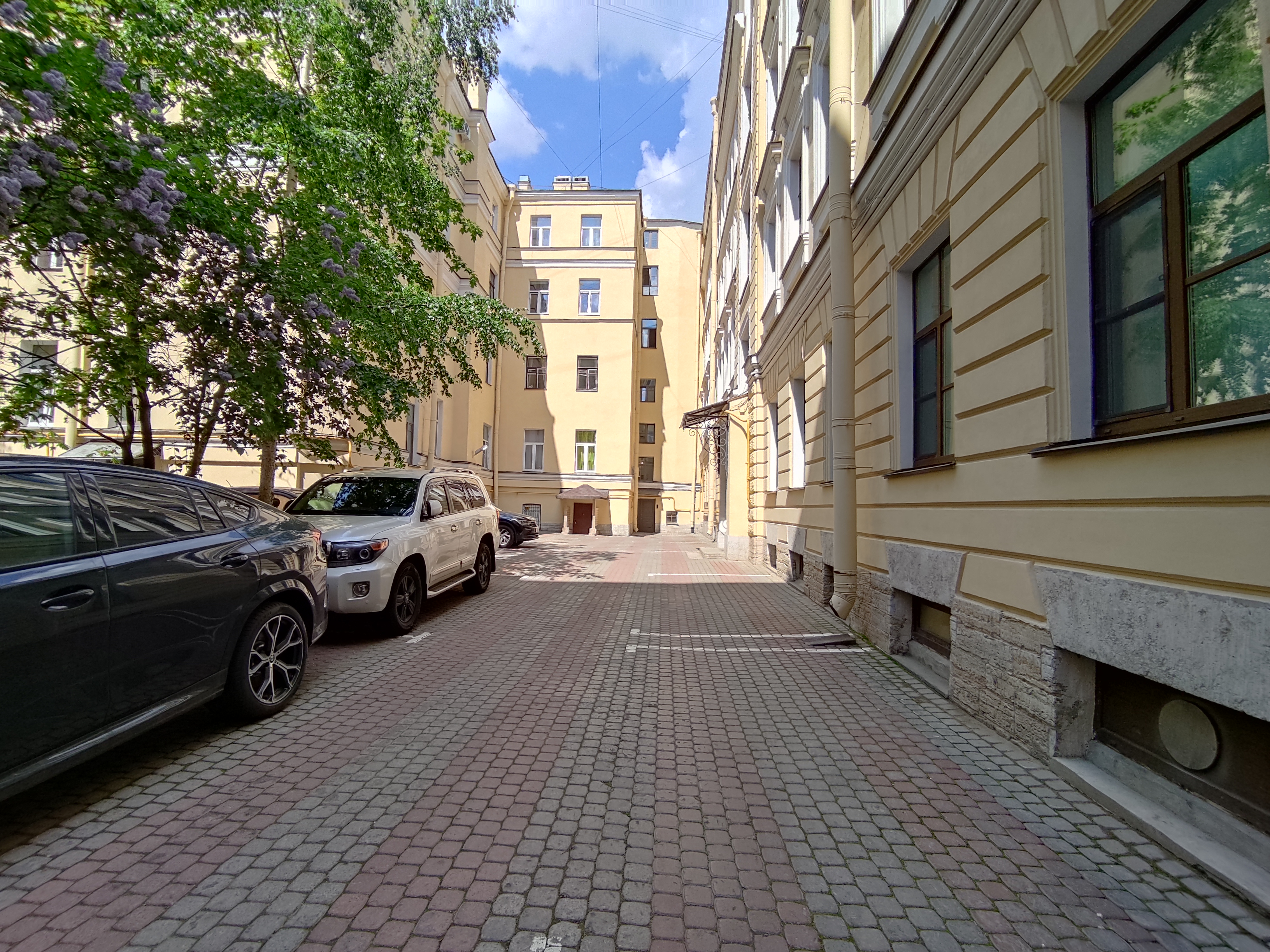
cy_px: 476
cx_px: 635
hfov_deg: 98.2
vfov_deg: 81.7
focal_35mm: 15
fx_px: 550
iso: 50
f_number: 2.2
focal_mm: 1.6
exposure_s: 1/352
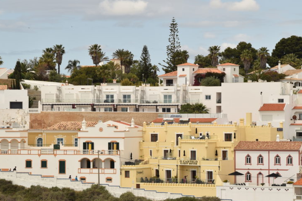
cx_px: 143
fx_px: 1217
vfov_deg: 9.5
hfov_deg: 14.2
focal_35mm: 145
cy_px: 129
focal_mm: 70
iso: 100
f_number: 8
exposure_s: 1/400
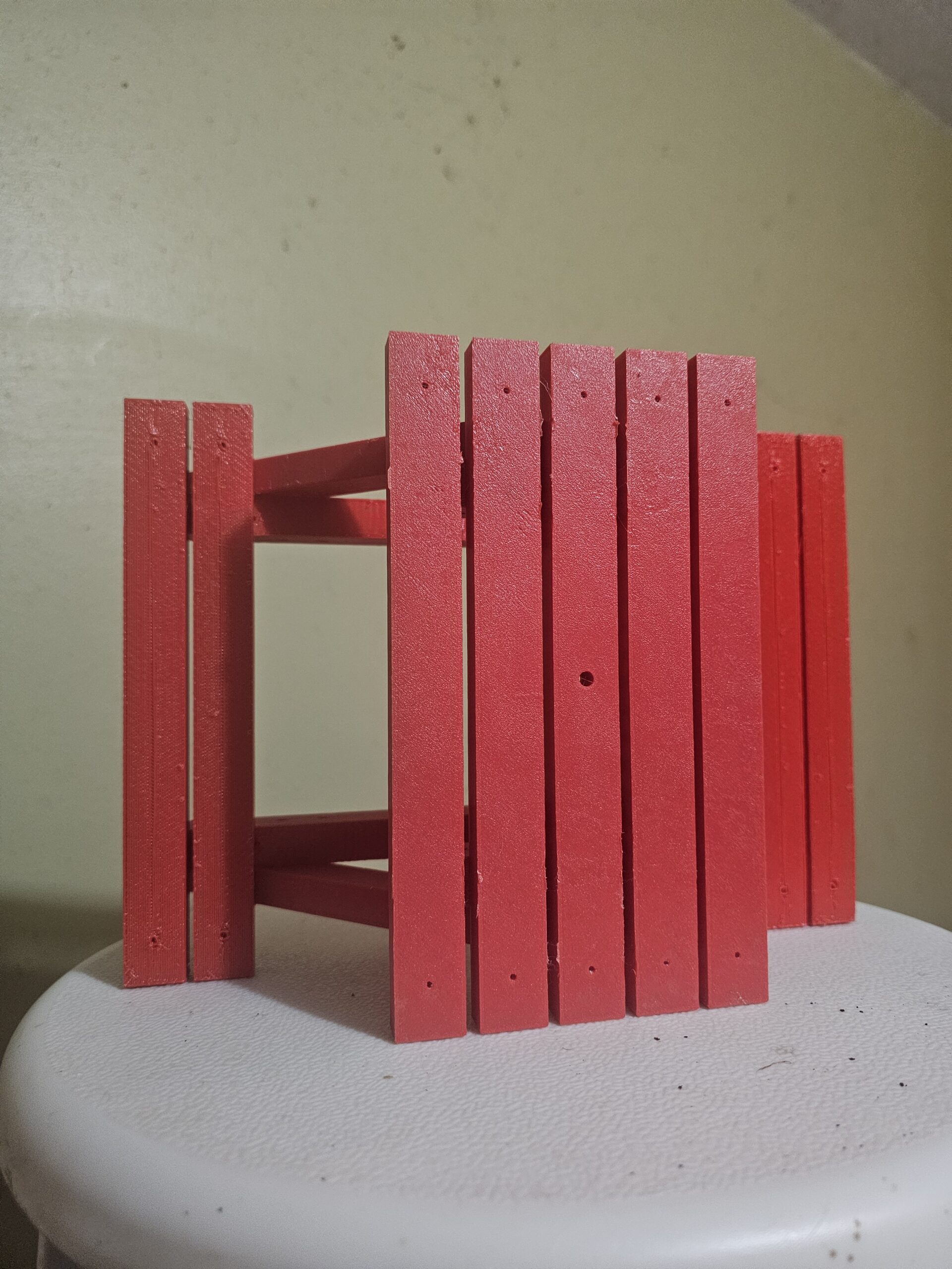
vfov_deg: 73.9
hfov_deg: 58.9
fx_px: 843
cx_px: 476
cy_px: 634
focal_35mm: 23
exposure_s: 1/120
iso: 400
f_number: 1.7
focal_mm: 6.3
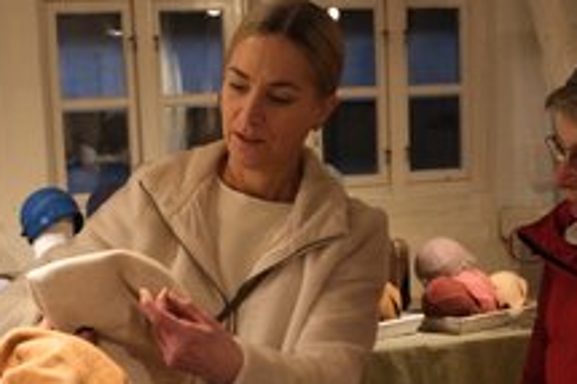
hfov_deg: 22.3
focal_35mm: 91
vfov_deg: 14.9
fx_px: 1457
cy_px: 293
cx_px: 373
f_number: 5.6
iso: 1600
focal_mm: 32.6
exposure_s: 1/160
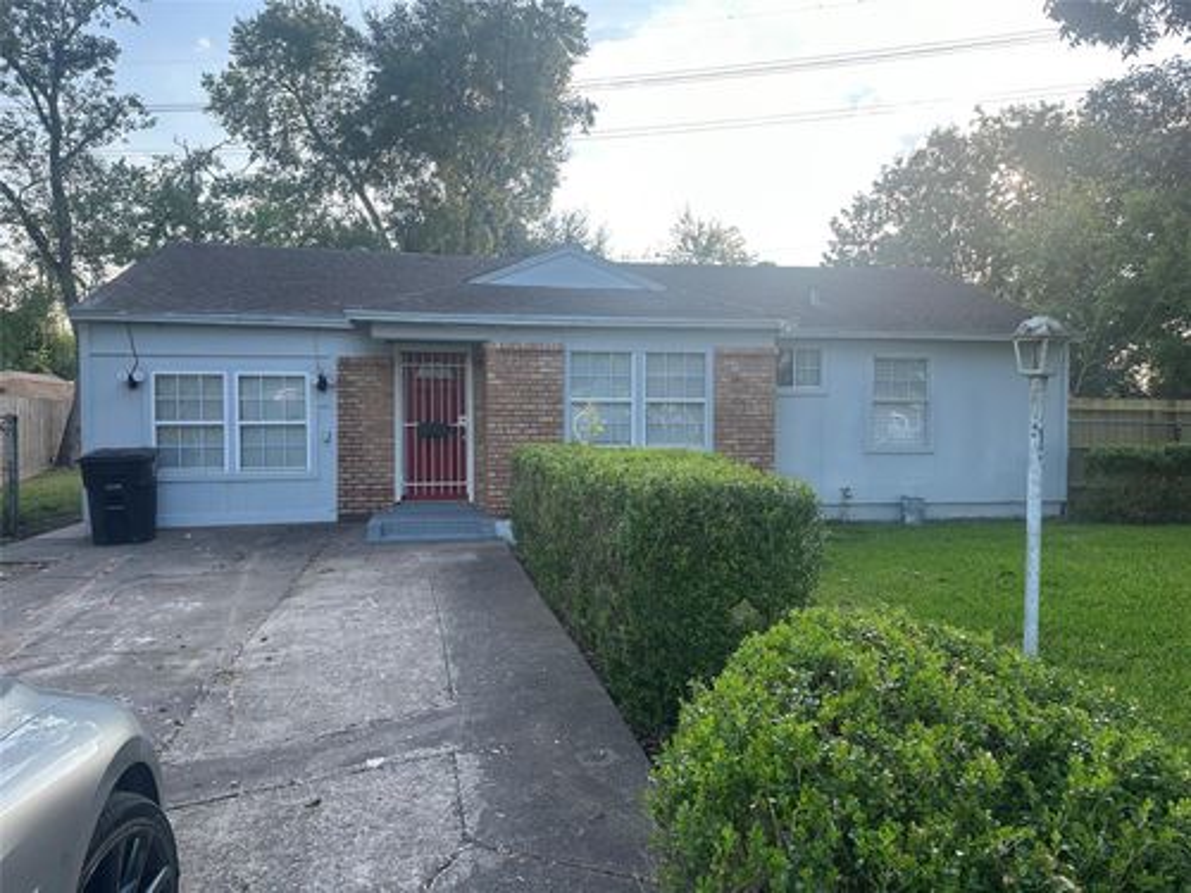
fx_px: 826
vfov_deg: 56.8
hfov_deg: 71.6
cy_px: 446
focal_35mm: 24
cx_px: 596
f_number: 1.78
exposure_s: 1/642
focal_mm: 6.86
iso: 80
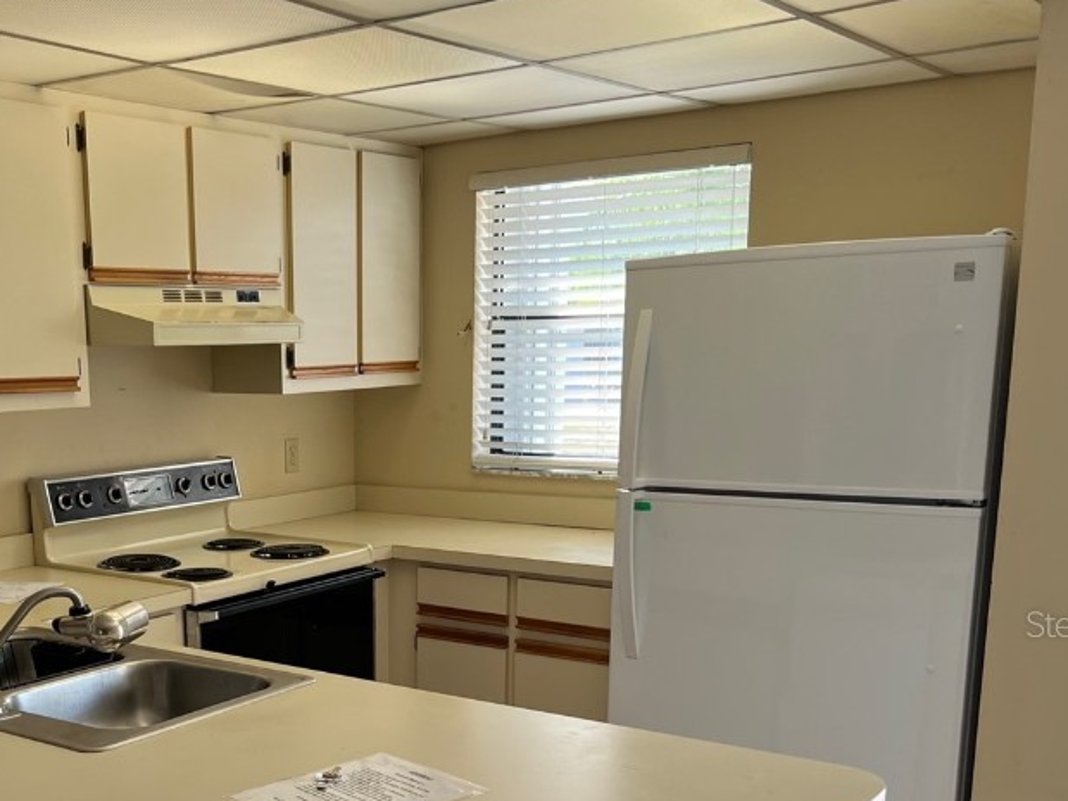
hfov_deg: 42.9
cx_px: 305
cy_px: 623
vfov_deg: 32.8
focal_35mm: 43
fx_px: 1326
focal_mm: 5.7
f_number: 1.5
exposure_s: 1/200
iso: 40
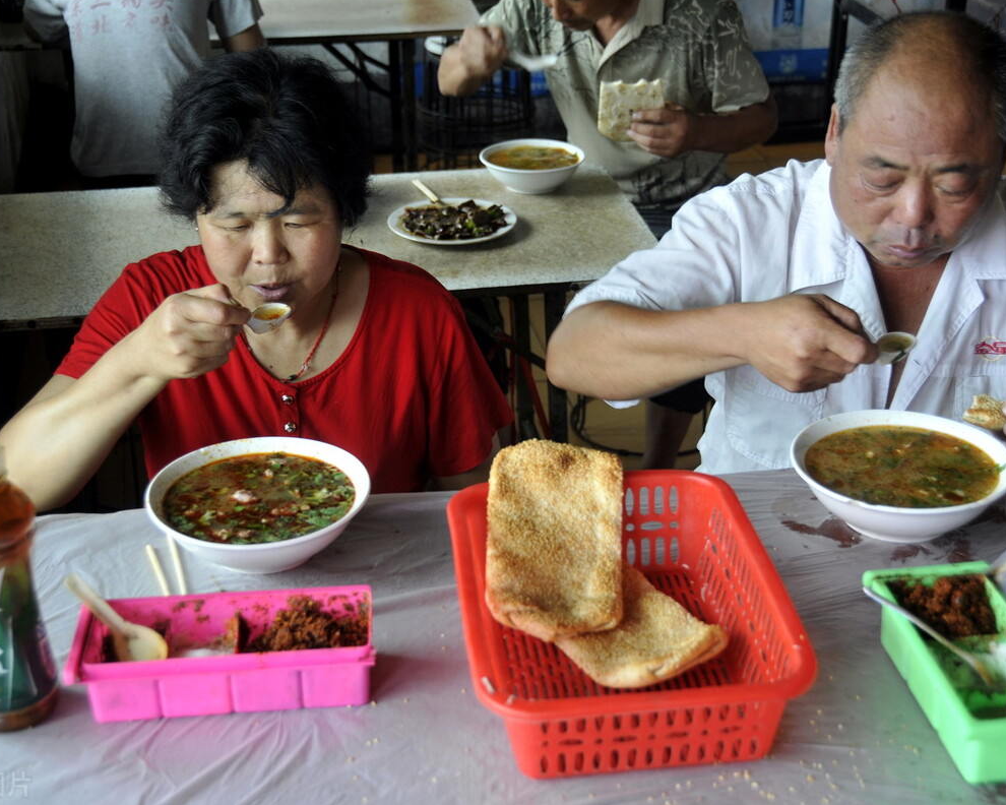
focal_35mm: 58
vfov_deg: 26.2
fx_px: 1727
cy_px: 400
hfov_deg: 32.5
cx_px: 531
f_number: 4.2
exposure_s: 1/25
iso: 200
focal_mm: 34
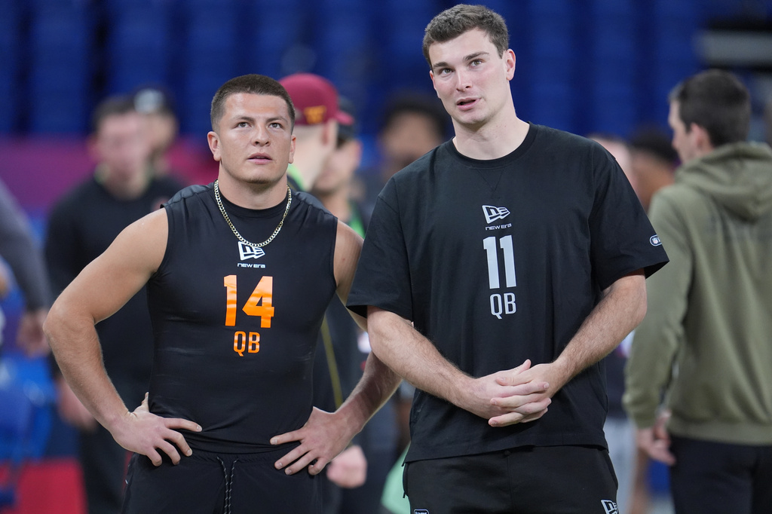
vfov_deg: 3.4
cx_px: 386
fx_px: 8575
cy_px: 257
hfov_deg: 5.2
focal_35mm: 400
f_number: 2.8
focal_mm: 400
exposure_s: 1/2000
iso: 3200
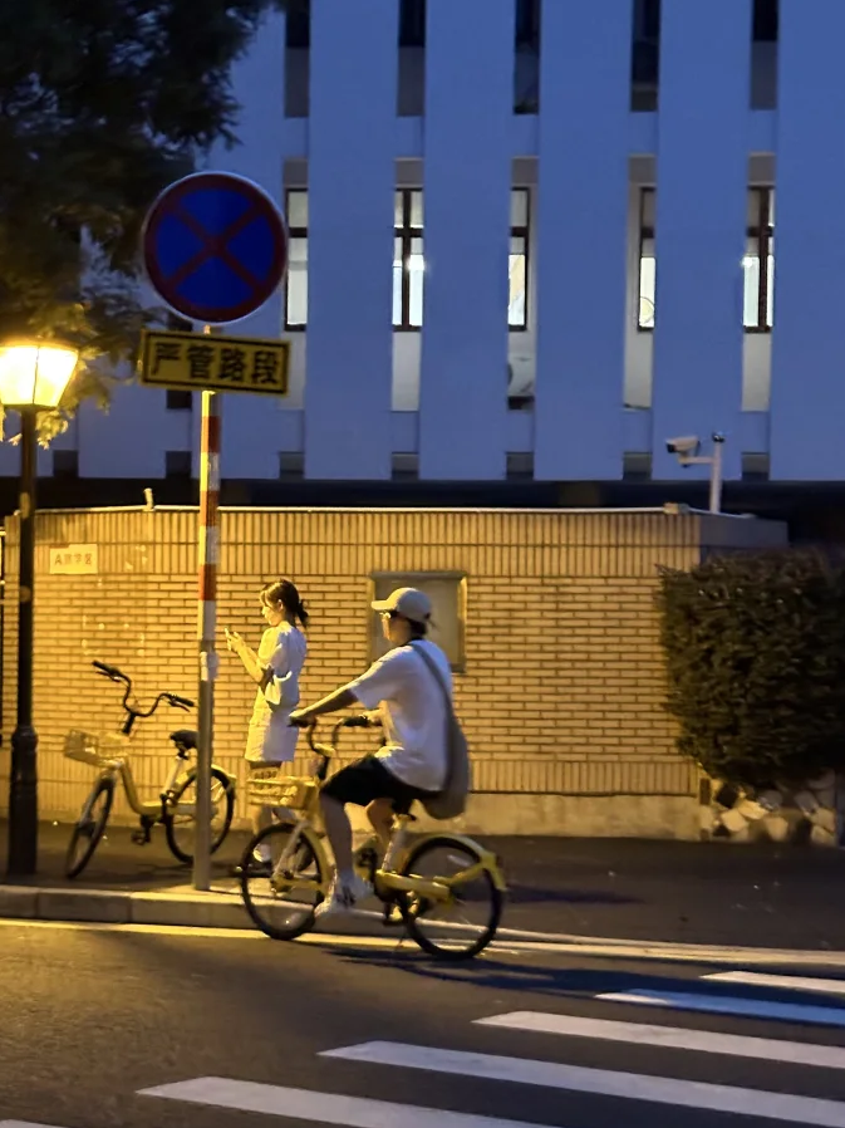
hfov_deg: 19.0
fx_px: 2507
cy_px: 662
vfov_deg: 25.3
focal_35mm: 77
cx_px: 176
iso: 800
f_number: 1.78
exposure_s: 1/20
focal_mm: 6.86
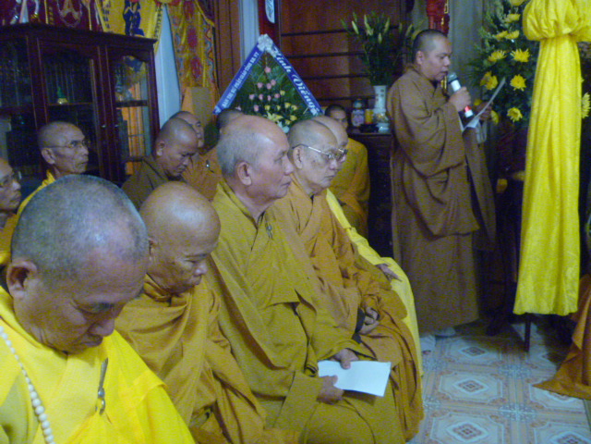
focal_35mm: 35
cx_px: 296
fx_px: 598
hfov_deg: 52.6
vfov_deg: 40.7
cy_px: 222
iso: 800
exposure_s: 1/8
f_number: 3.5
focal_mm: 6.3
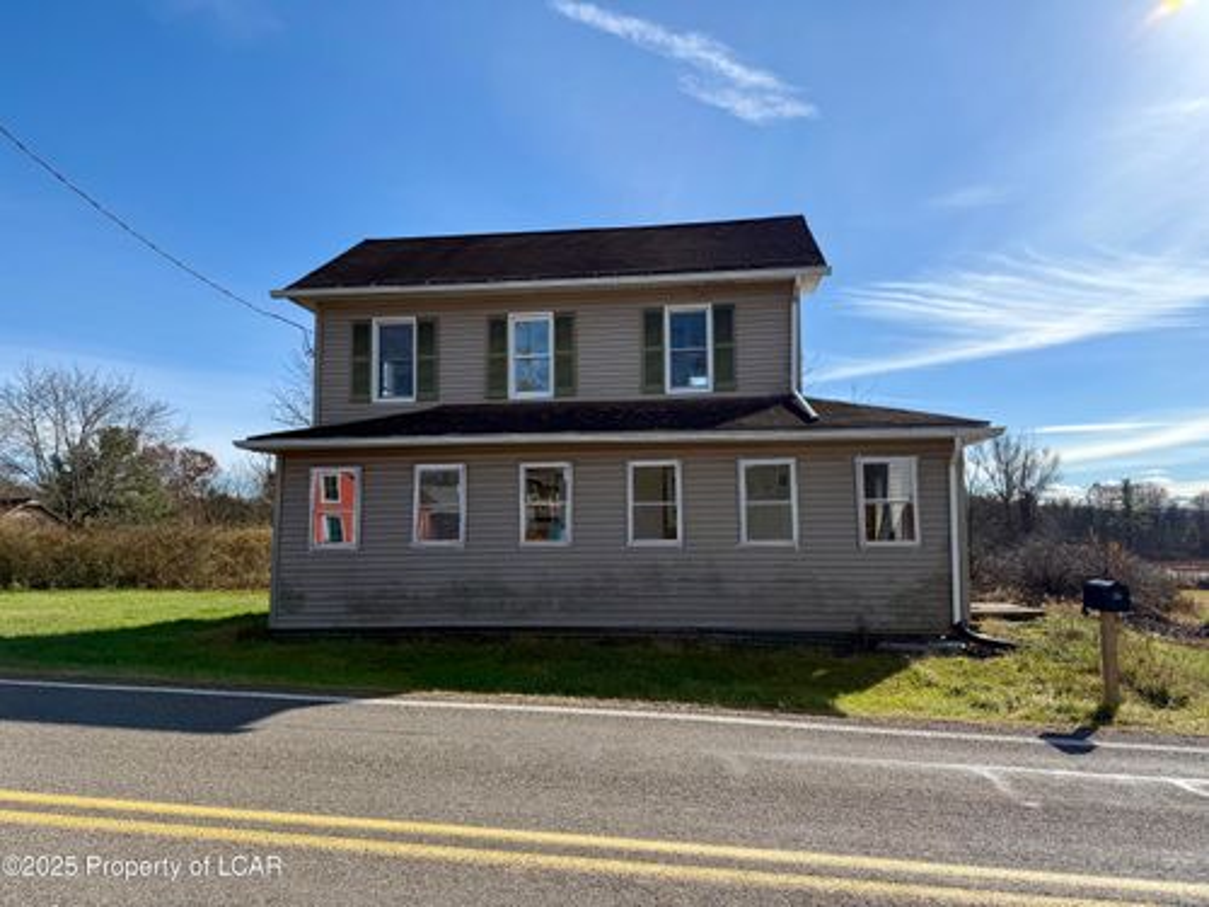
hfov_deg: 71.6
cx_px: 604
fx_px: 838
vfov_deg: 56.8
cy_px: 454
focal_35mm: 24
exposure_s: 1/5714
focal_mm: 6.76
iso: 80
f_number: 1.78
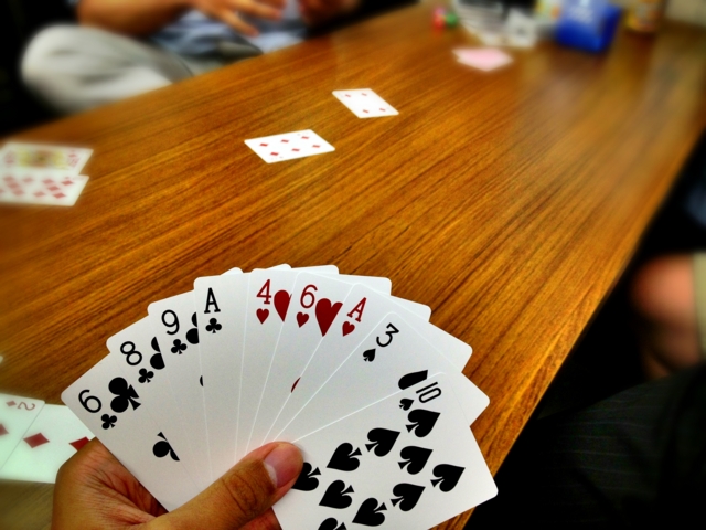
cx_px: 353
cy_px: 265
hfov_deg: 52.6
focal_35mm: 35
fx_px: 714
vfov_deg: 40.7
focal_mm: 4.28
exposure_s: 1/120
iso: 64
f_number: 2.4
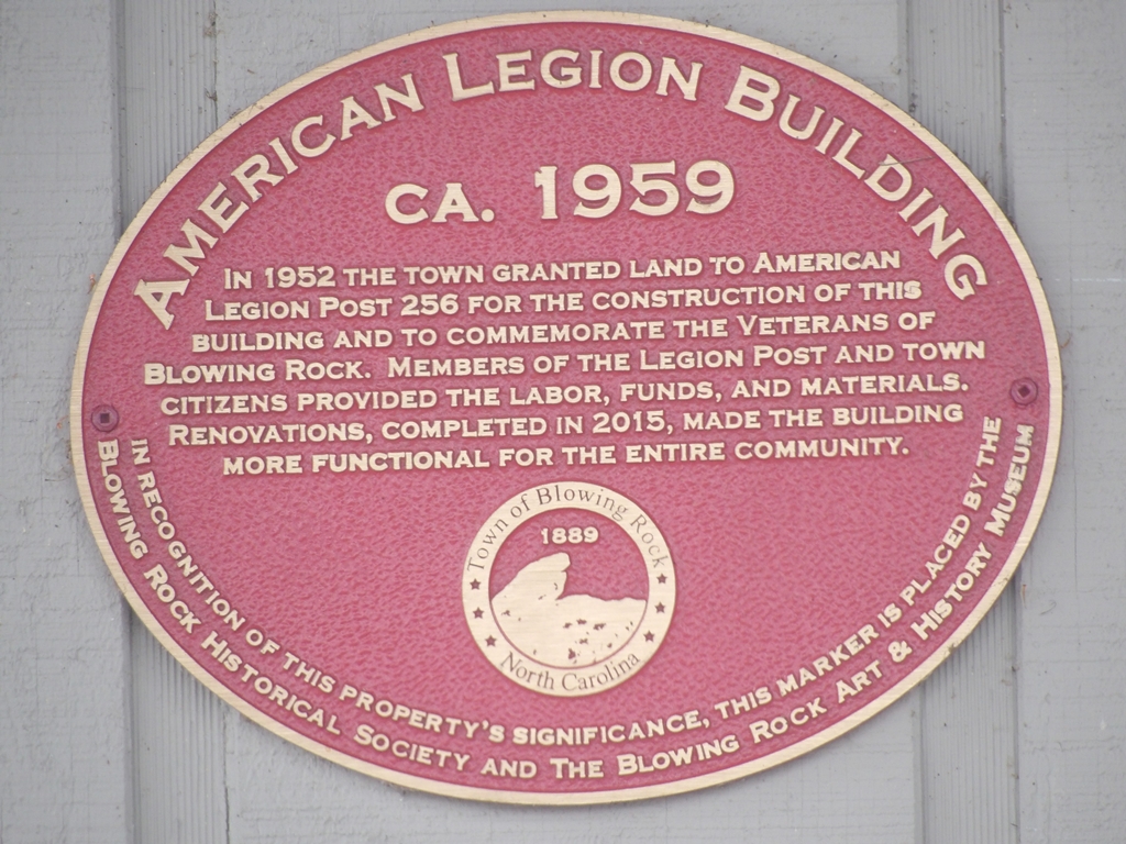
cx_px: 563
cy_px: 422
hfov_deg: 2.3
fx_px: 27584
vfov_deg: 1.8
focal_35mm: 848
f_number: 4.8
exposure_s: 1/50
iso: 238
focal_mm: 152.1
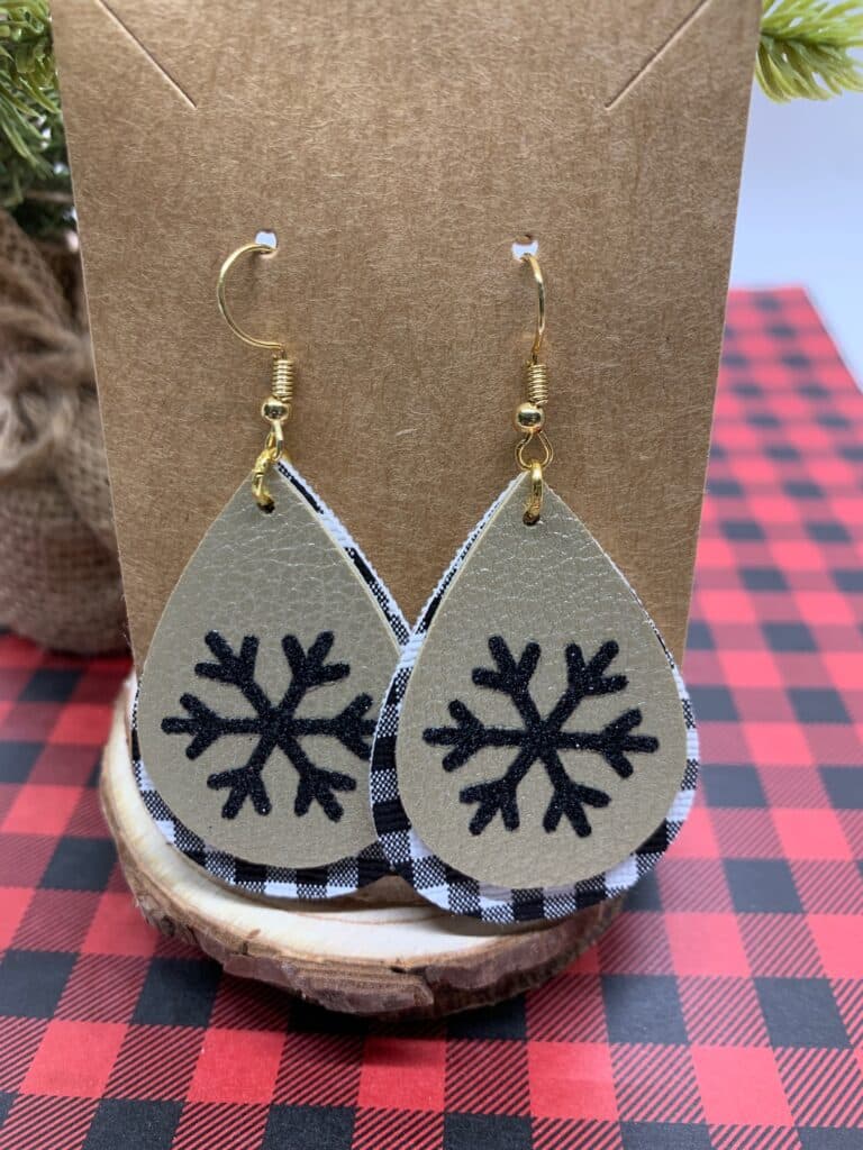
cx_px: 432
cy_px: 575
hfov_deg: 53.1
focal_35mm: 26
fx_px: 864
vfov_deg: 67.3
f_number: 1.8
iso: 100
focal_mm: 4.25
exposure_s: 1/76
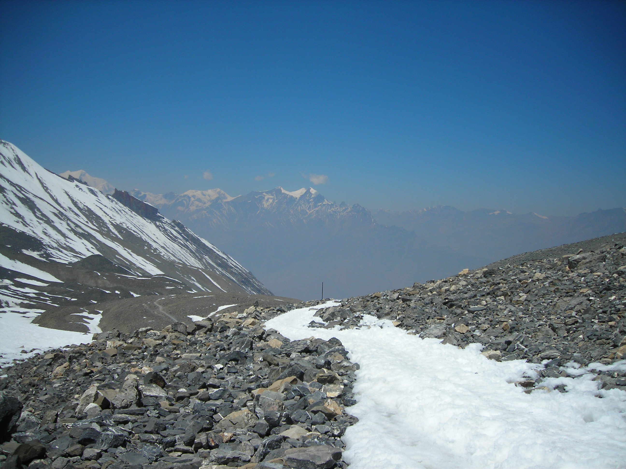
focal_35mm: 38
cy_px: 234
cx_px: 313
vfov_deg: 37.7
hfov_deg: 49.0
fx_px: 687
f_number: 6.4
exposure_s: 1/402
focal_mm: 6.3
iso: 50
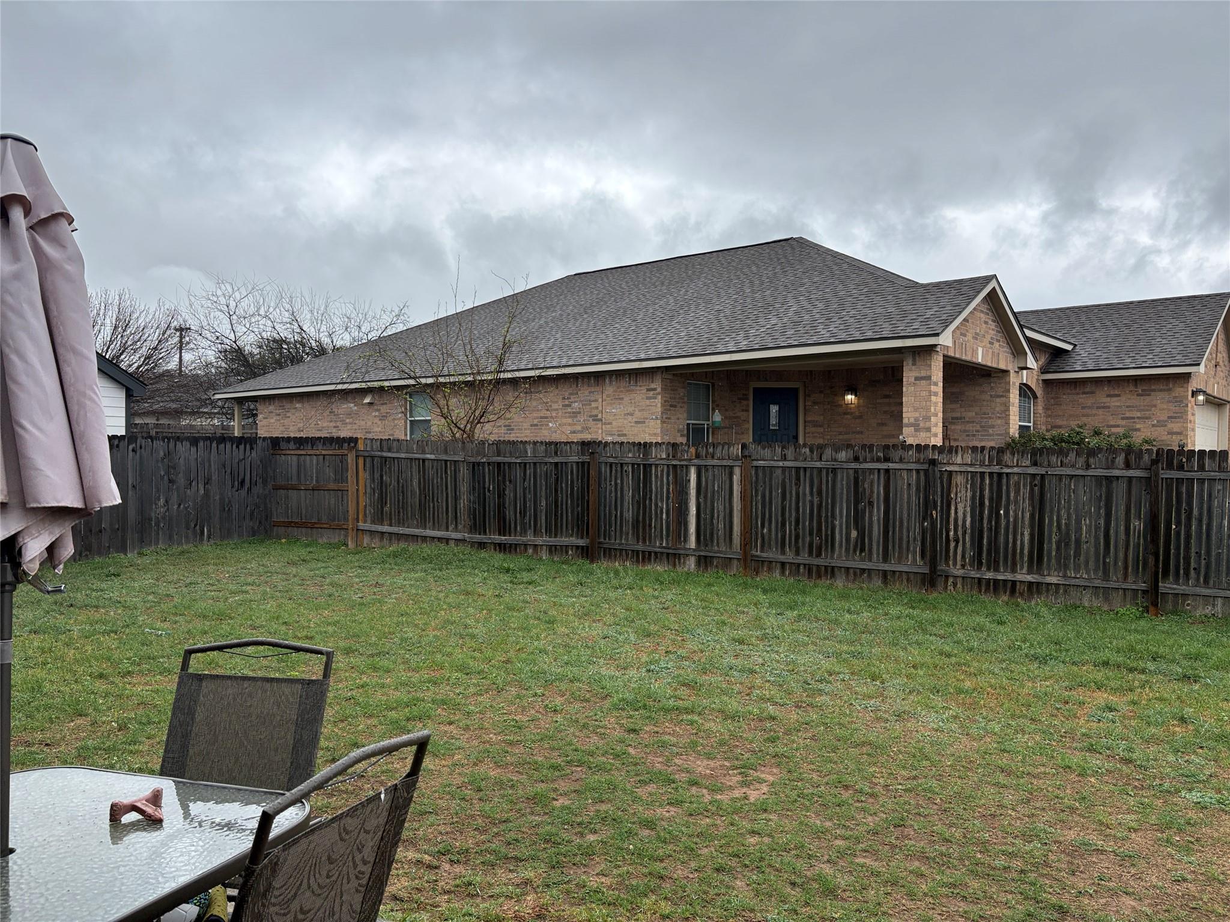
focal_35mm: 26
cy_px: 461
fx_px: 924
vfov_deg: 53.1
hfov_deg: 67.3
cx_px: 615
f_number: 1.6
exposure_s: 1/747
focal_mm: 5.96
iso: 50
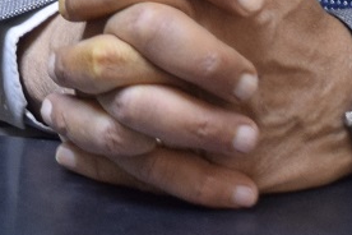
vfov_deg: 5.7
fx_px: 2202
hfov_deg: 9.0
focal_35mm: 225
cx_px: -84
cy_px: -451
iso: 800
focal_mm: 23
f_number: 3.8
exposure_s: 1/40
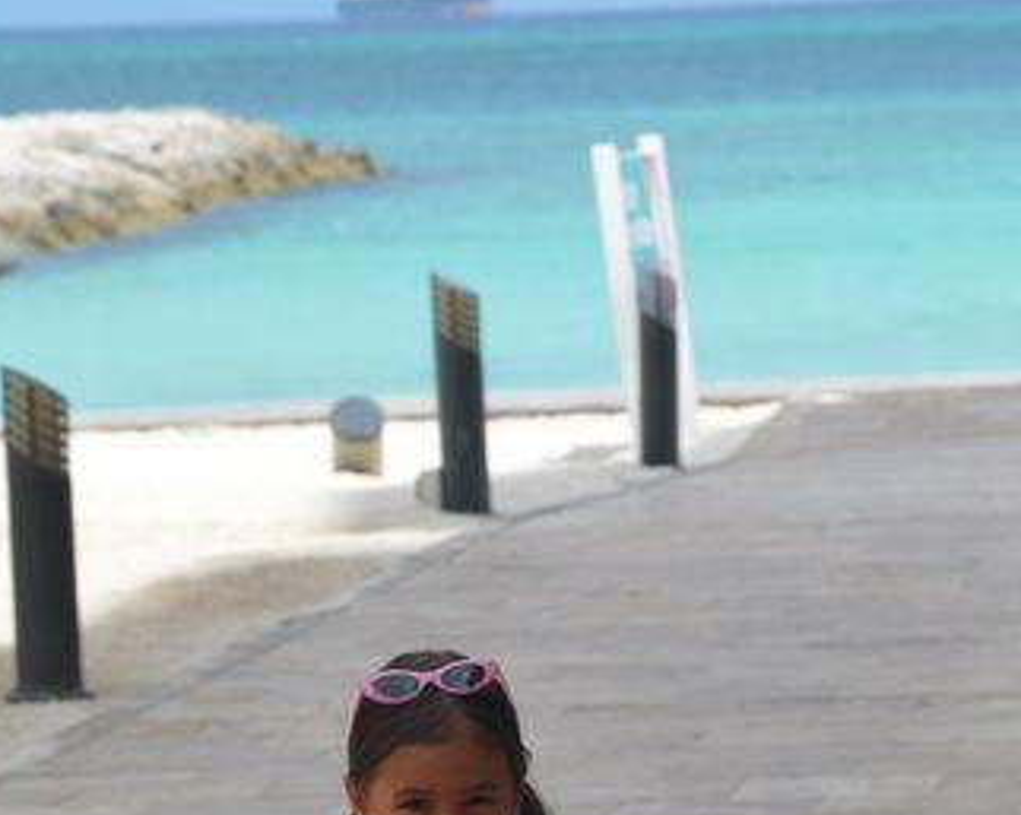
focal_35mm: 295
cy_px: 1031
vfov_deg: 5.2
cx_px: 596
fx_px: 8906
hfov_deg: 6.6
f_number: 10
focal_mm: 90
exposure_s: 1/400
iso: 250
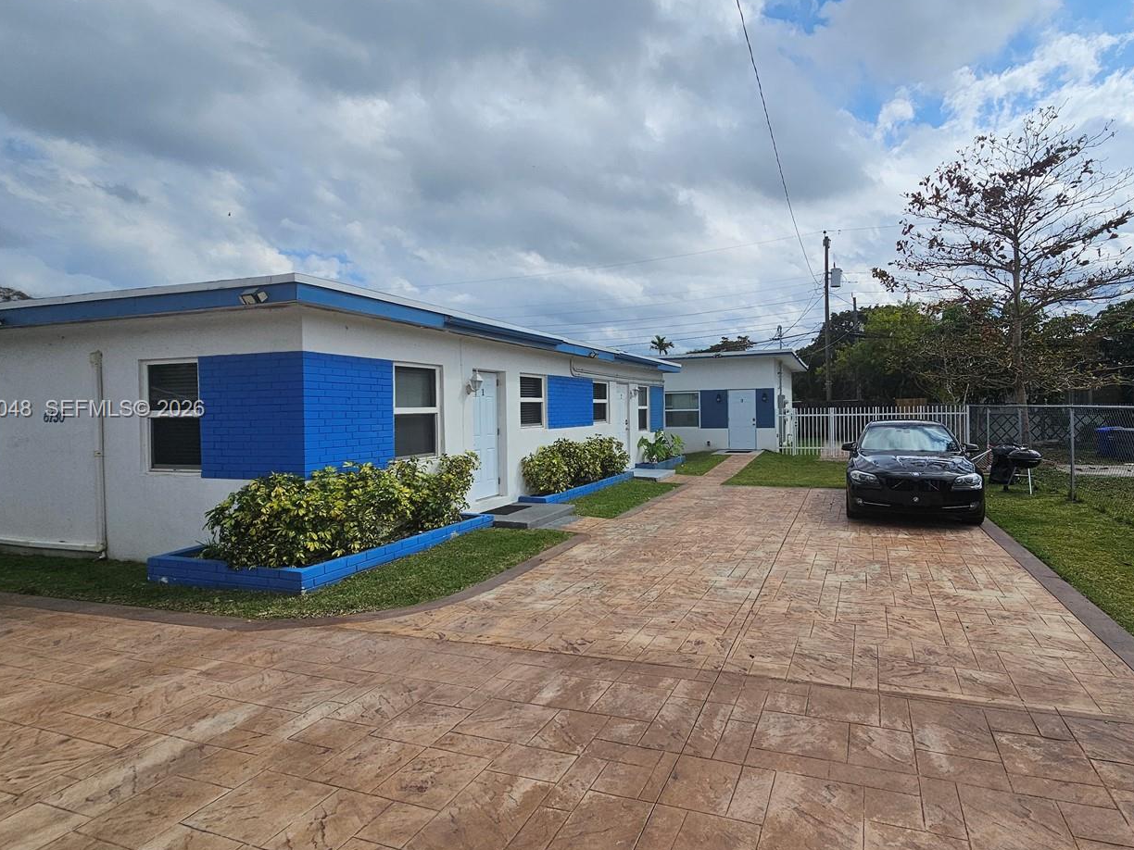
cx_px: 658
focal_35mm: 17
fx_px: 557
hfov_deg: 90.3
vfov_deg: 74.7
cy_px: 410
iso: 50
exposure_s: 1/5214
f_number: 2.2
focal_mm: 2.2
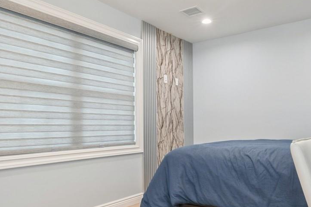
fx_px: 268
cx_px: 165
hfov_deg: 60.3
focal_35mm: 31
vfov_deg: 42.0
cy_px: 130
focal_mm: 14
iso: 400
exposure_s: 1/10
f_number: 11
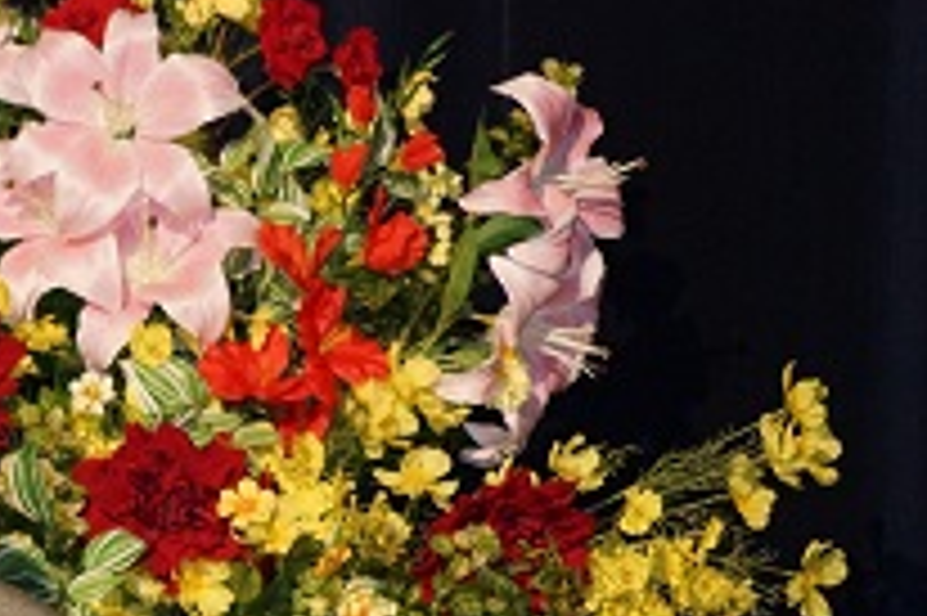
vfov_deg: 1.9
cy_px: 573
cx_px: -207
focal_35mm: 741
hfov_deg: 2.8
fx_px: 19065
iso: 1600
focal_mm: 200
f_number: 5.6
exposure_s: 1/60
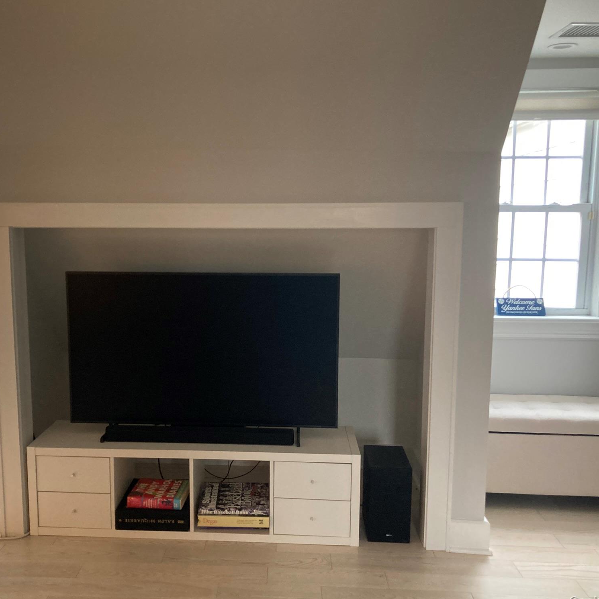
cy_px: 302
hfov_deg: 48.2
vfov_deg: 48.5
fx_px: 666
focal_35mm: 34
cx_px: 239
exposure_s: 1/60
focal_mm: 3.99
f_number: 1.8
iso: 250
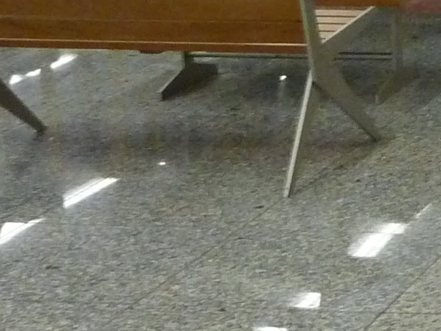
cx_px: 853
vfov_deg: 9.5
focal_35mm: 153
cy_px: -107
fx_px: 1949
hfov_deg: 11.7
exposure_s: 1/15
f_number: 3.3
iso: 400
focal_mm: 5
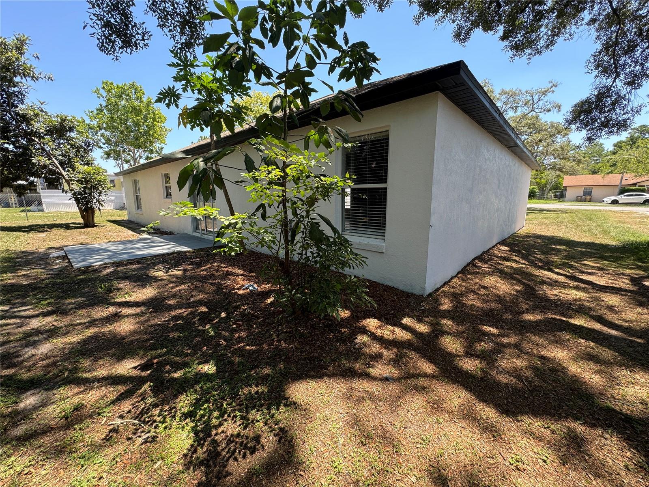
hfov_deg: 102.1
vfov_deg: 85.7
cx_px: 324
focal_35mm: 14
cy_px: 244
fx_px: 262
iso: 40
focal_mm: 2.22
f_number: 2.2
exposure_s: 1/202
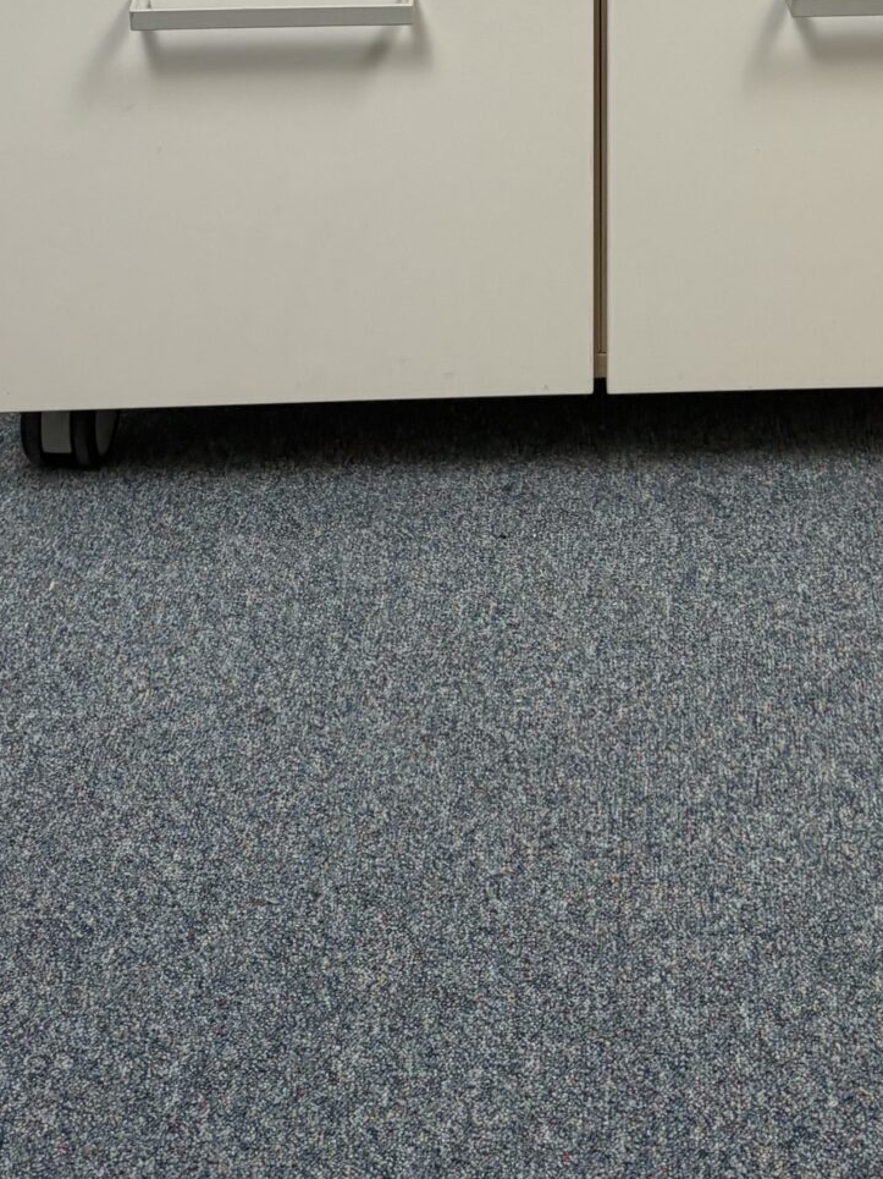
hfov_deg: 21.2
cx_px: 597
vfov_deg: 25.9
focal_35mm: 69
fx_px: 2348
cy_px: -143
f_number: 1.6
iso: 100
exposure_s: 1/121
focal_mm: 5.96
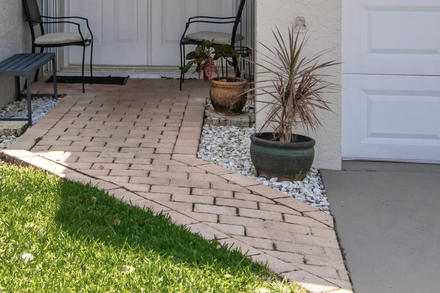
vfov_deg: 16.7
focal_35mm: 80
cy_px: 5
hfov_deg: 25.0
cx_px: 89
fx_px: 978
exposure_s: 1/1000
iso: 400
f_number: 5.6
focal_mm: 20
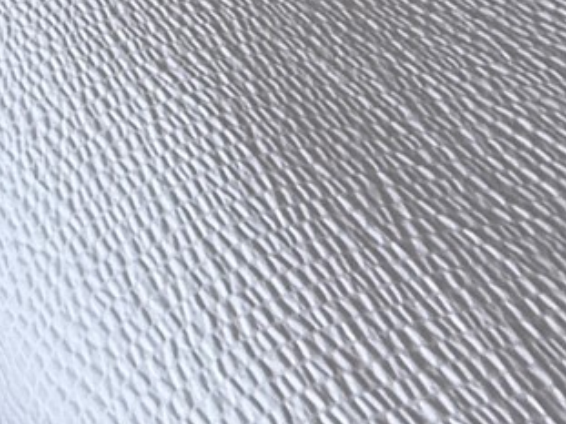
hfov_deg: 23.6
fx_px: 1177
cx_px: -182
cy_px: -664
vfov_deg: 13.3
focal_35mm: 72
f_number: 2.2
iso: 320
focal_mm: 2.22
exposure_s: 1/120
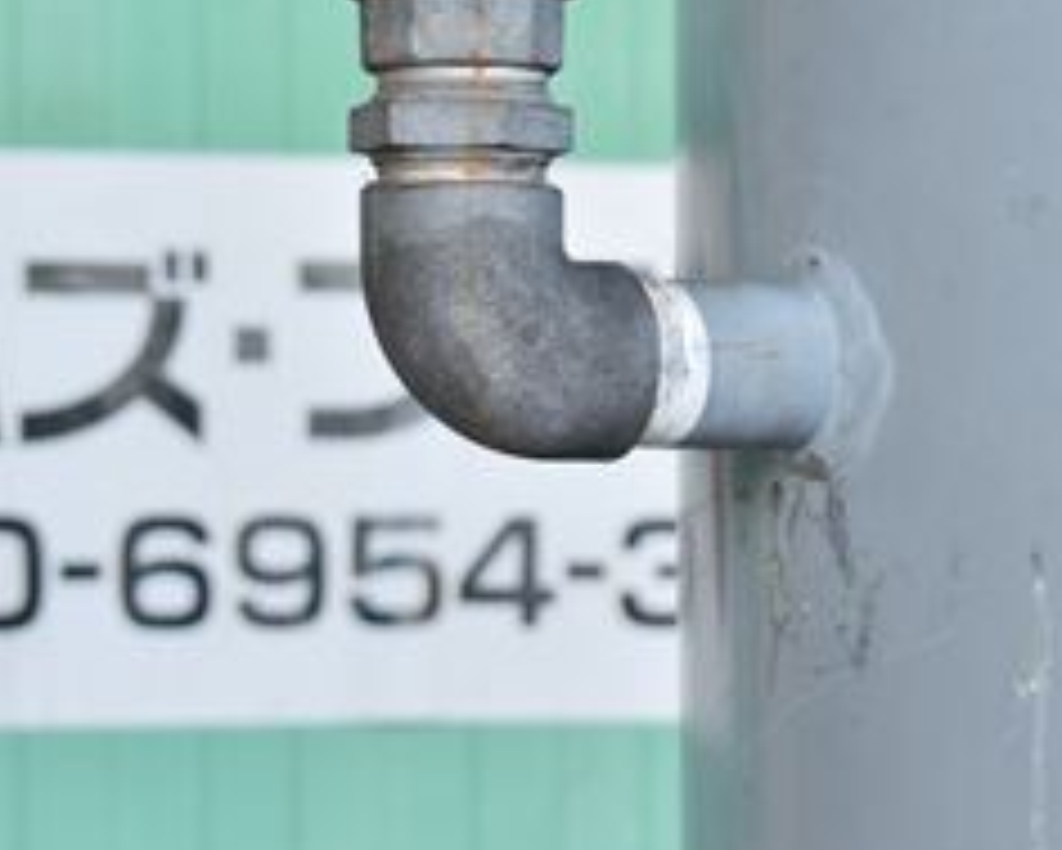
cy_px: 225
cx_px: 824
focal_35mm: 209
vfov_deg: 7.4
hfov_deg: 9.2
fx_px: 6572
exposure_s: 1/80
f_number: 6.3
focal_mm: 70
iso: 1250
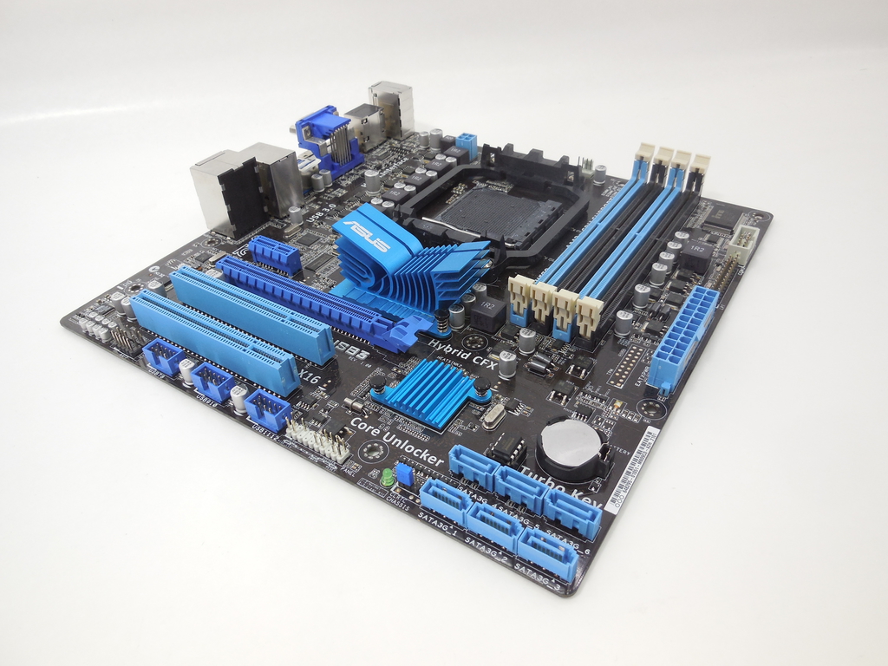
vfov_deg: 54.9
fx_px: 641
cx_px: 444
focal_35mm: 25
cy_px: 333
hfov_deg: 69.4
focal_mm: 4.5
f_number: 3.1
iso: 125
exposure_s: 1/60
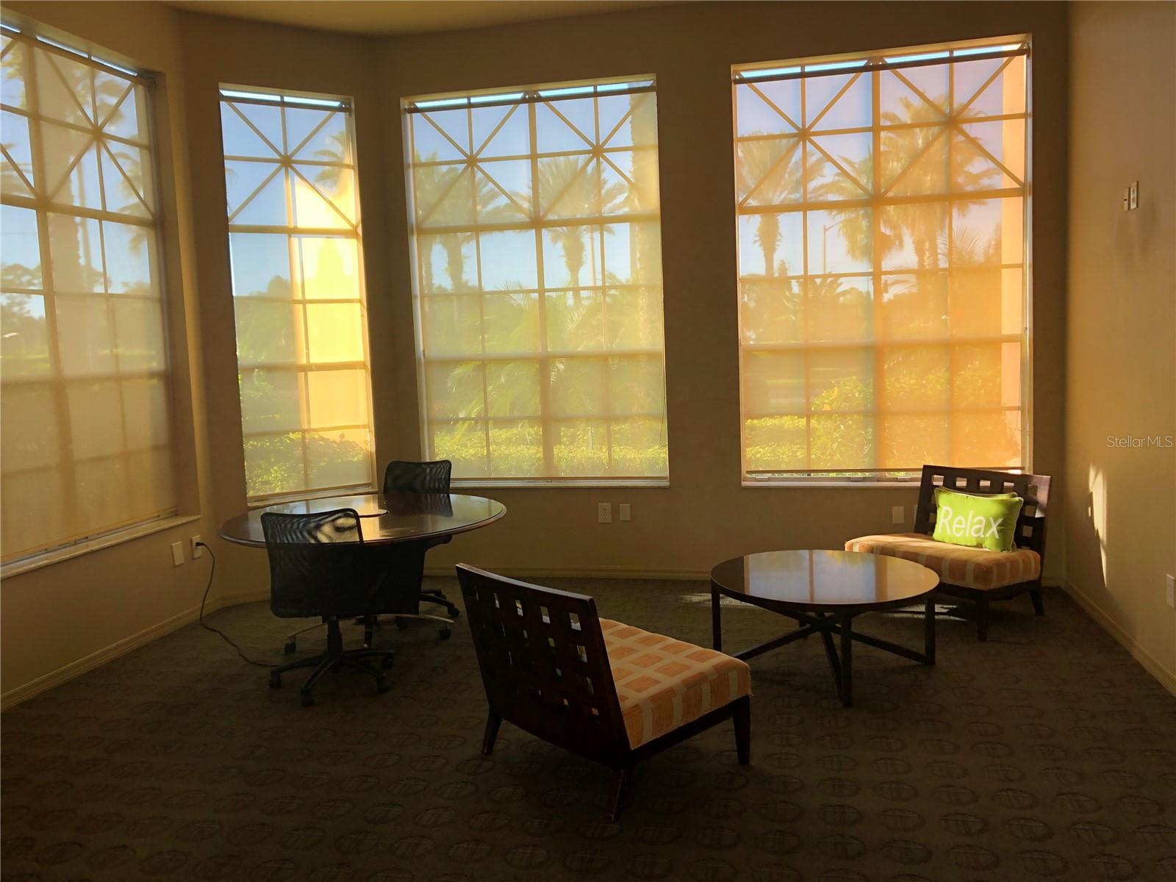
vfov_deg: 49.7
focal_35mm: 28
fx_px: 951
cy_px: 441
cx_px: 588
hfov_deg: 63.4
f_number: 1.8
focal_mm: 3.99
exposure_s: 1/120
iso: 32
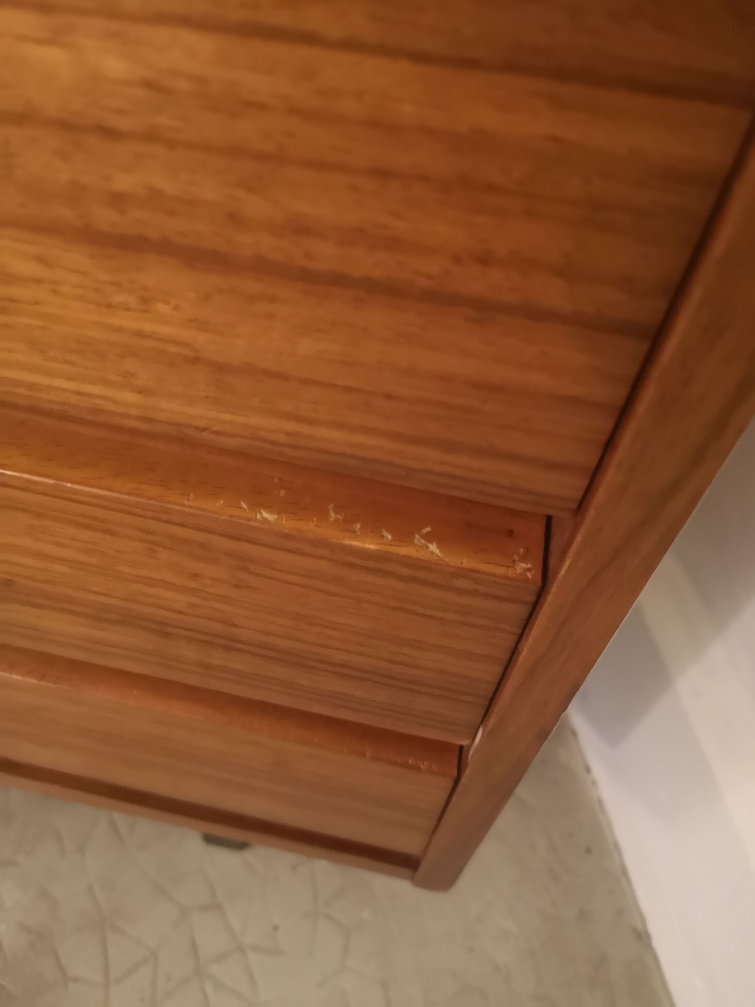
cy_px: 504
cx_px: 378
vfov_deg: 65.3
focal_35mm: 27
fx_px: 785
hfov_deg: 51.4
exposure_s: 1/20
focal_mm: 3.95
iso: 640
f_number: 1.6
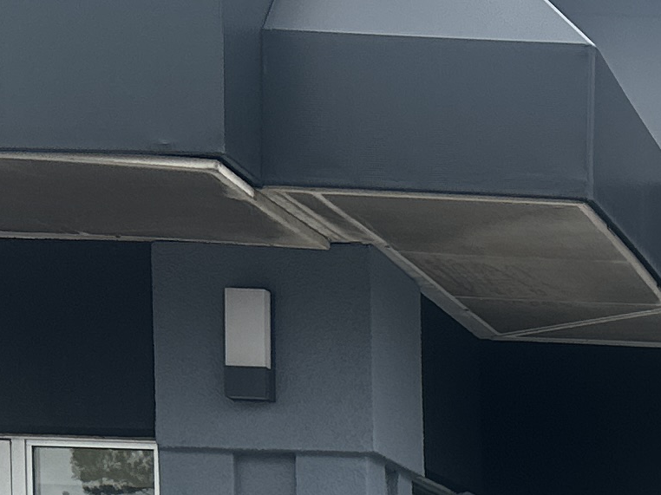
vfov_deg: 10.4
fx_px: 2424
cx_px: 928
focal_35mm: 127
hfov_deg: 14.7
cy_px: 1117
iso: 80
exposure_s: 1/1131
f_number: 1.78
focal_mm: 6.86
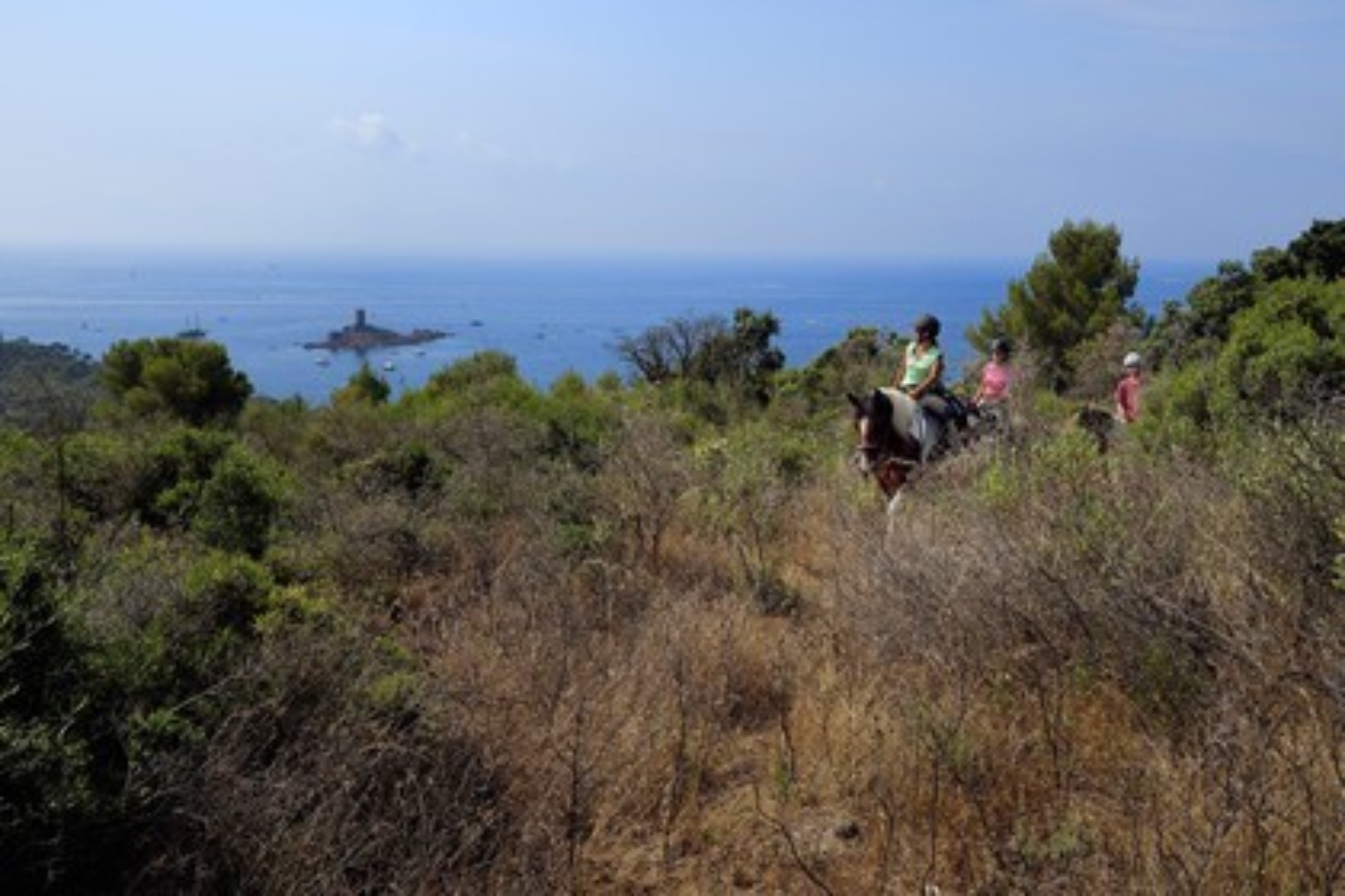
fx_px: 1121
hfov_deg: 61.9
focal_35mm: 30
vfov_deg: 43.6
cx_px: 672
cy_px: 448
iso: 400
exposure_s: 1/500
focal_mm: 30
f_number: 13
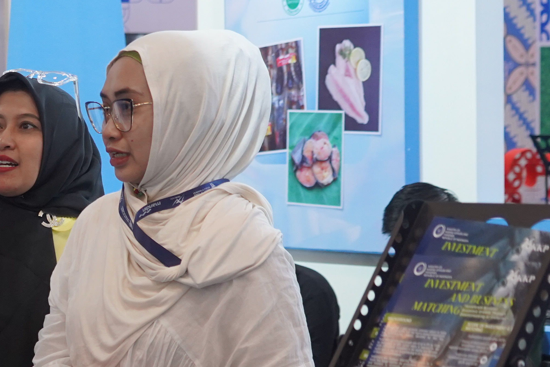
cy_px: 262
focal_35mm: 113
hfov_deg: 17.2
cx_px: -117
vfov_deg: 12.1
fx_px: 1726
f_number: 4
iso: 1600
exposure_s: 1/160
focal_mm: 38
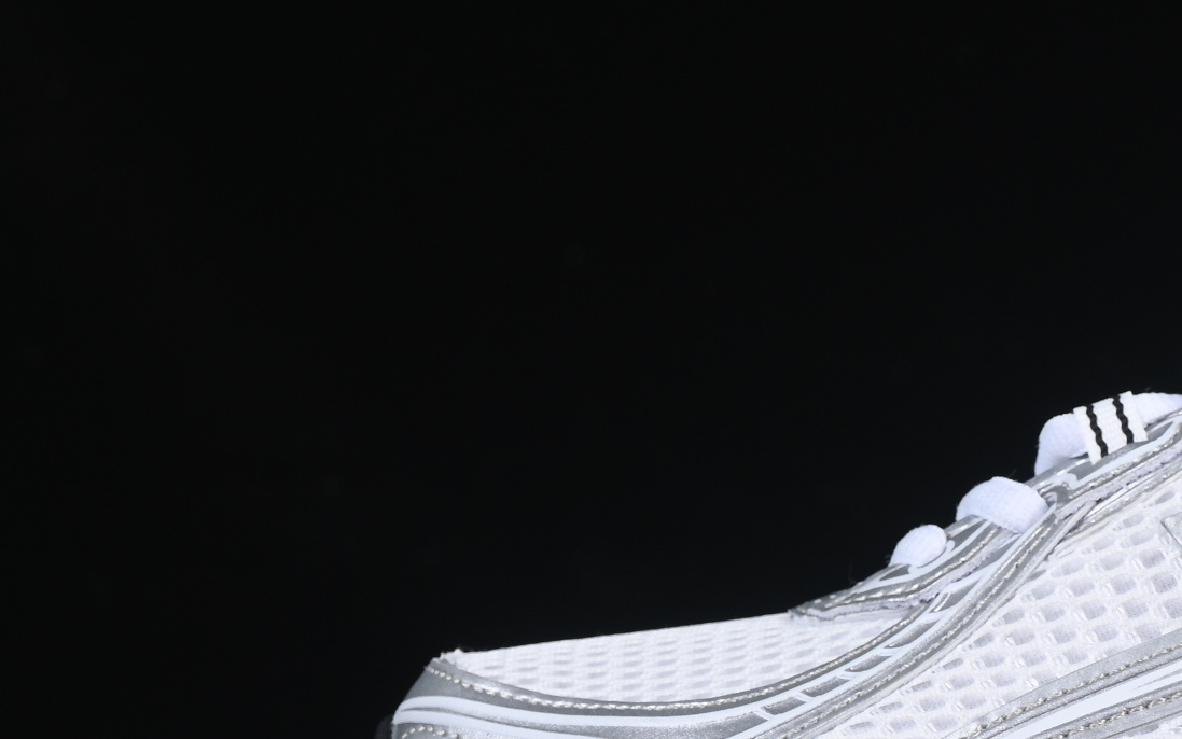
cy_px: 441
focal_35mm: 194
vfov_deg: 6.8
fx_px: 6250
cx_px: 1386
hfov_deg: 10.6
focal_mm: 50
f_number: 8
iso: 160
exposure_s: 1/80
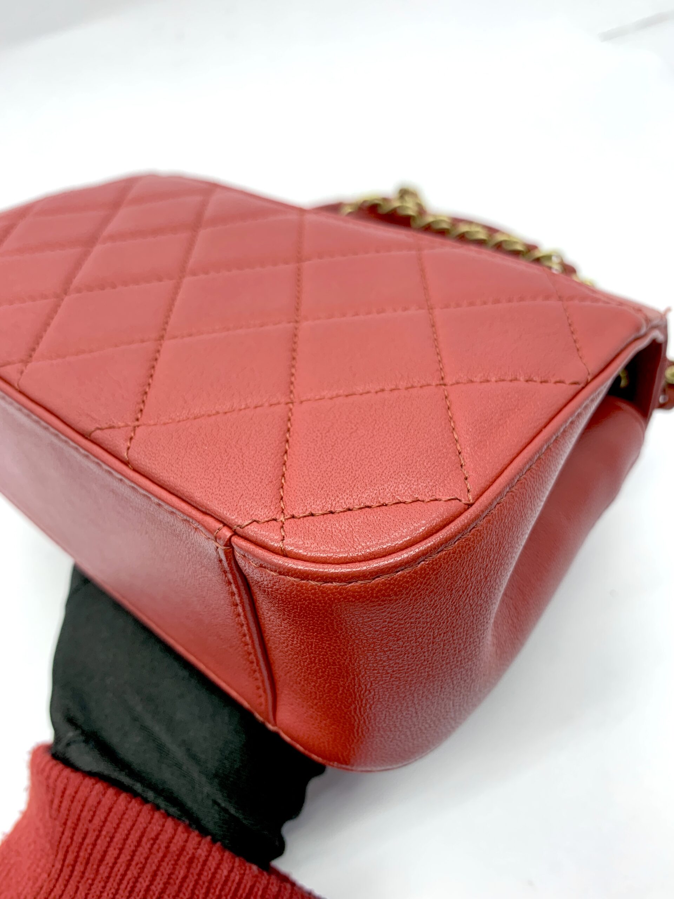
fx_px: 675
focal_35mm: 26
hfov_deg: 53.1
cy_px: 450
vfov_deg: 67.3
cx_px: 337
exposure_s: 1/100
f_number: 1.8
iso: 100
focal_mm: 4.25
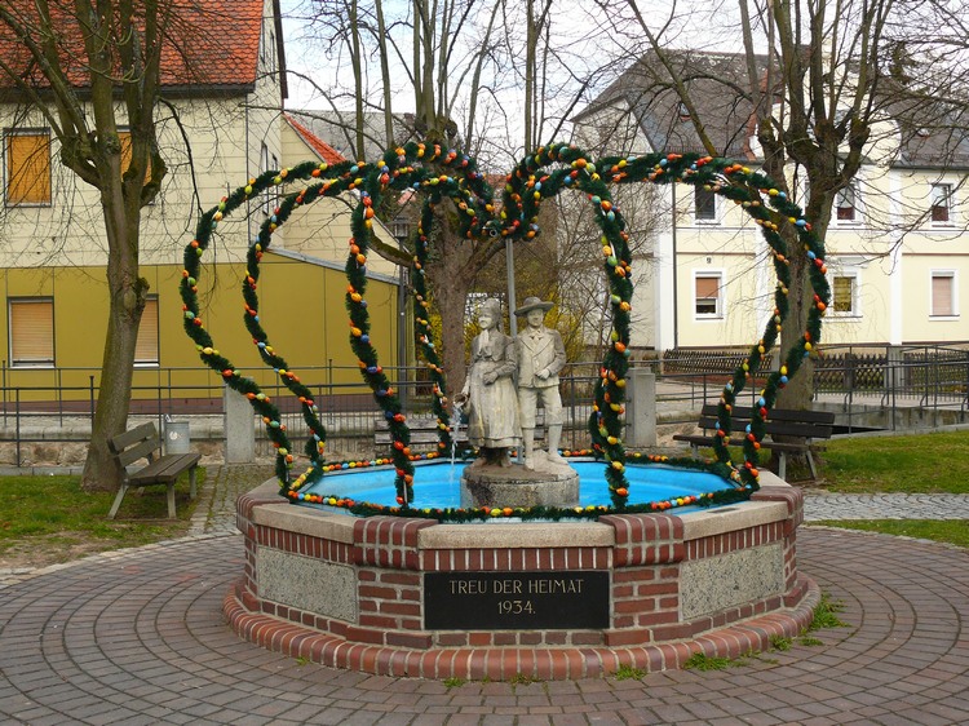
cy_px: 363
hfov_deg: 43.0
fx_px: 1231
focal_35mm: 44
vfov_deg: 32.9
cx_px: 484
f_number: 3.6
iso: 100
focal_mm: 9.3
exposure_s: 1/125
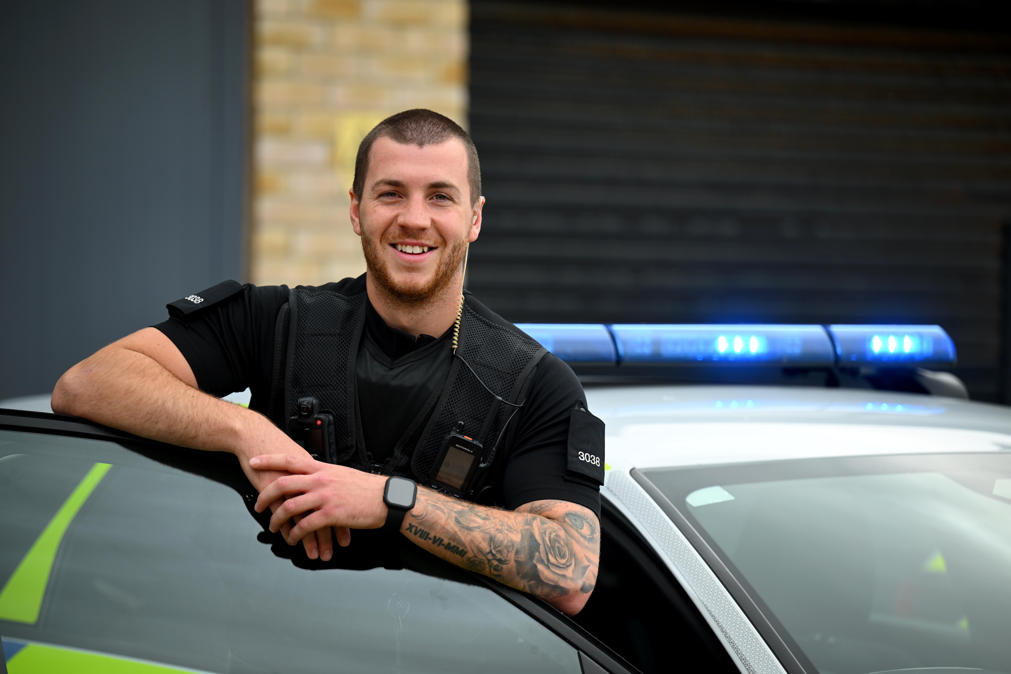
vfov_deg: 8.3
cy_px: 337
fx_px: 4633
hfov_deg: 12.5
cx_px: 506
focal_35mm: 165
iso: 200
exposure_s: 1/1250
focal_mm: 165
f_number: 3.2
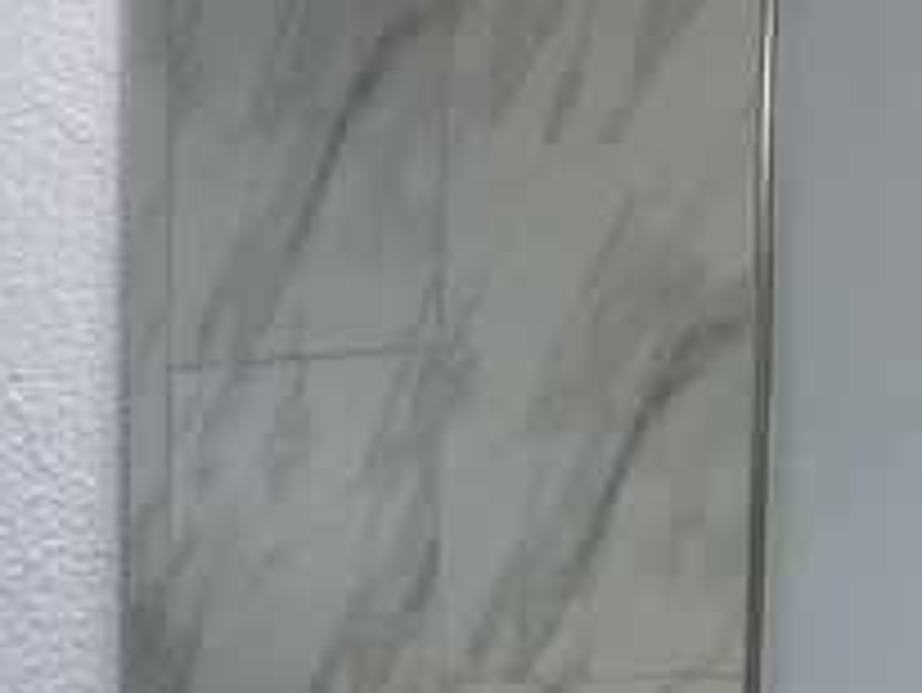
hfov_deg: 13.2
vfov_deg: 11.1
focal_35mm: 130
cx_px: -877
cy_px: 936
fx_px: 3465
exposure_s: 1/120
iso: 100
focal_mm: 4.25
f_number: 1.8
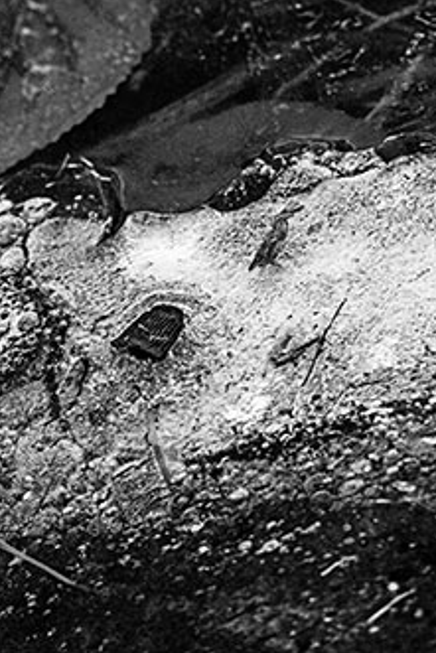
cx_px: 343
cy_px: 326
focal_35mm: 725
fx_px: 13156
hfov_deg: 1.9
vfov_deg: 2.8
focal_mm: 480
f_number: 11
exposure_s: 1/1250
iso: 4000
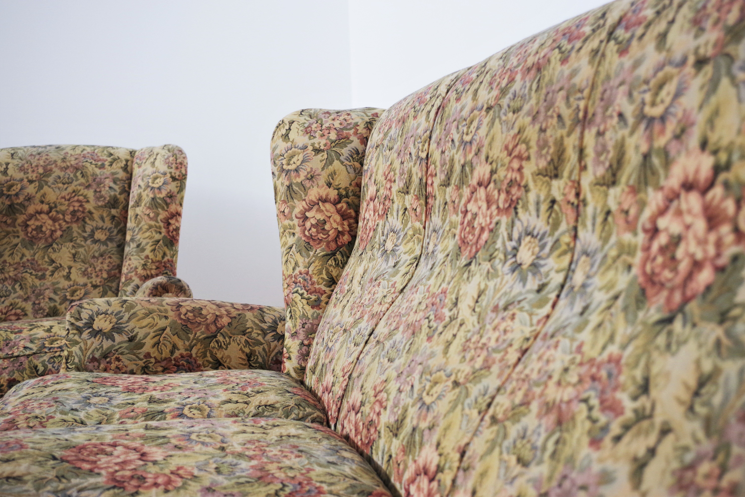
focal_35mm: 46
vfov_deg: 29.2
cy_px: 248
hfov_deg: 42.7
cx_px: 372
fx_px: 952
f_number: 4
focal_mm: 30.63
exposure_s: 1/60
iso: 800
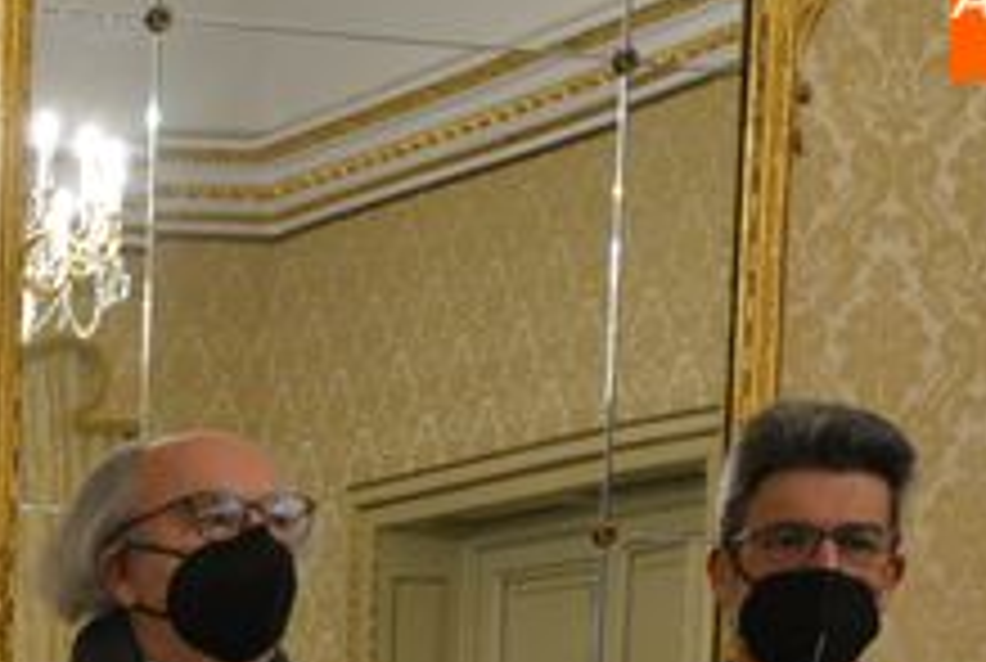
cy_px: 1227
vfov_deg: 10.9
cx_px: -900
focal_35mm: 117
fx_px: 3211
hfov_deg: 14.8
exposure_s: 1/125
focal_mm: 18
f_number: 3.5
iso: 1250
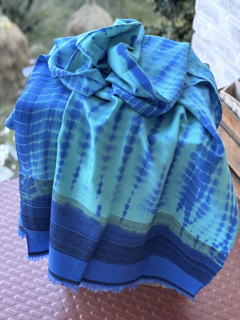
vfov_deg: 39.7
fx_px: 444
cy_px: 160
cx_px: 120
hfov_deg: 30.3
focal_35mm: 48
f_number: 1.78
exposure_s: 1/121
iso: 64
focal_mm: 6.76
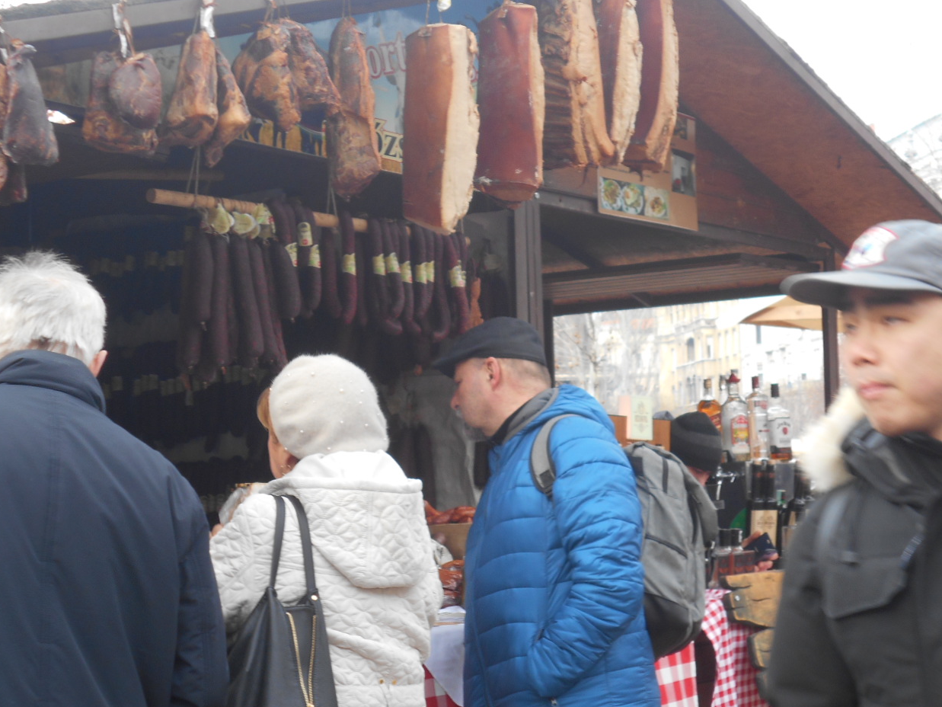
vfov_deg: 19.6
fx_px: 2041
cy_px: 389
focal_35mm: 75
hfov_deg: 26.0
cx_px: 477
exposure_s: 1/50
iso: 80
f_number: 4.9
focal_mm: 10
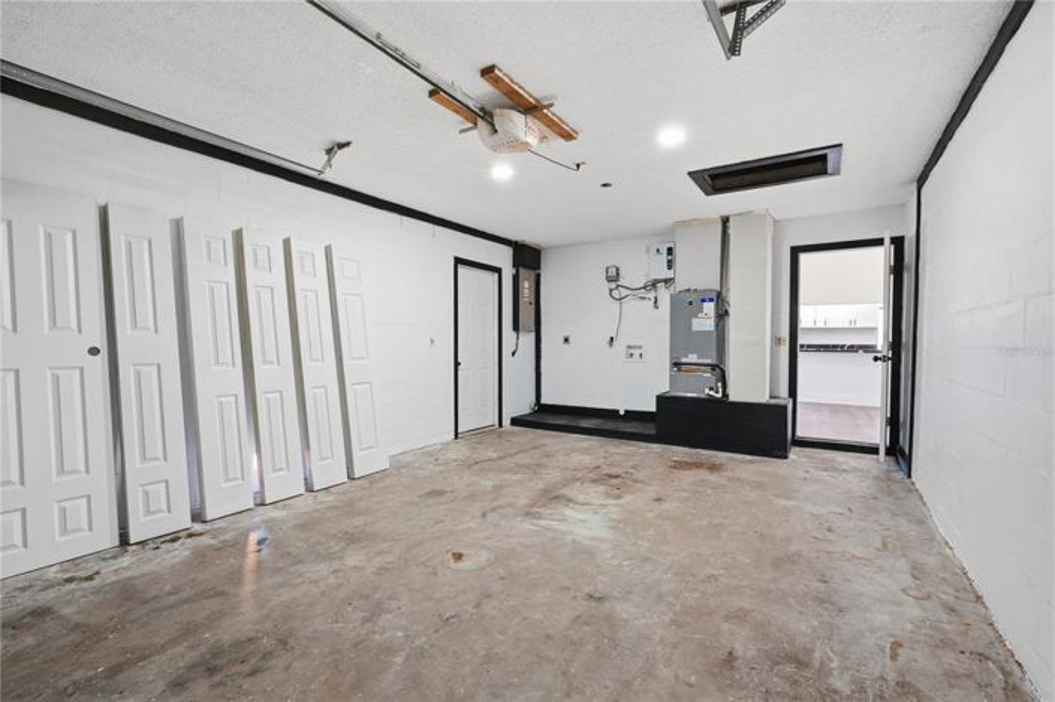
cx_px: 528
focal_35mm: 16
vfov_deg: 72.0
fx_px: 483
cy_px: 351
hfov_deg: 95.0
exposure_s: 1/100
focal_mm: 16.5
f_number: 9
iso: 1250
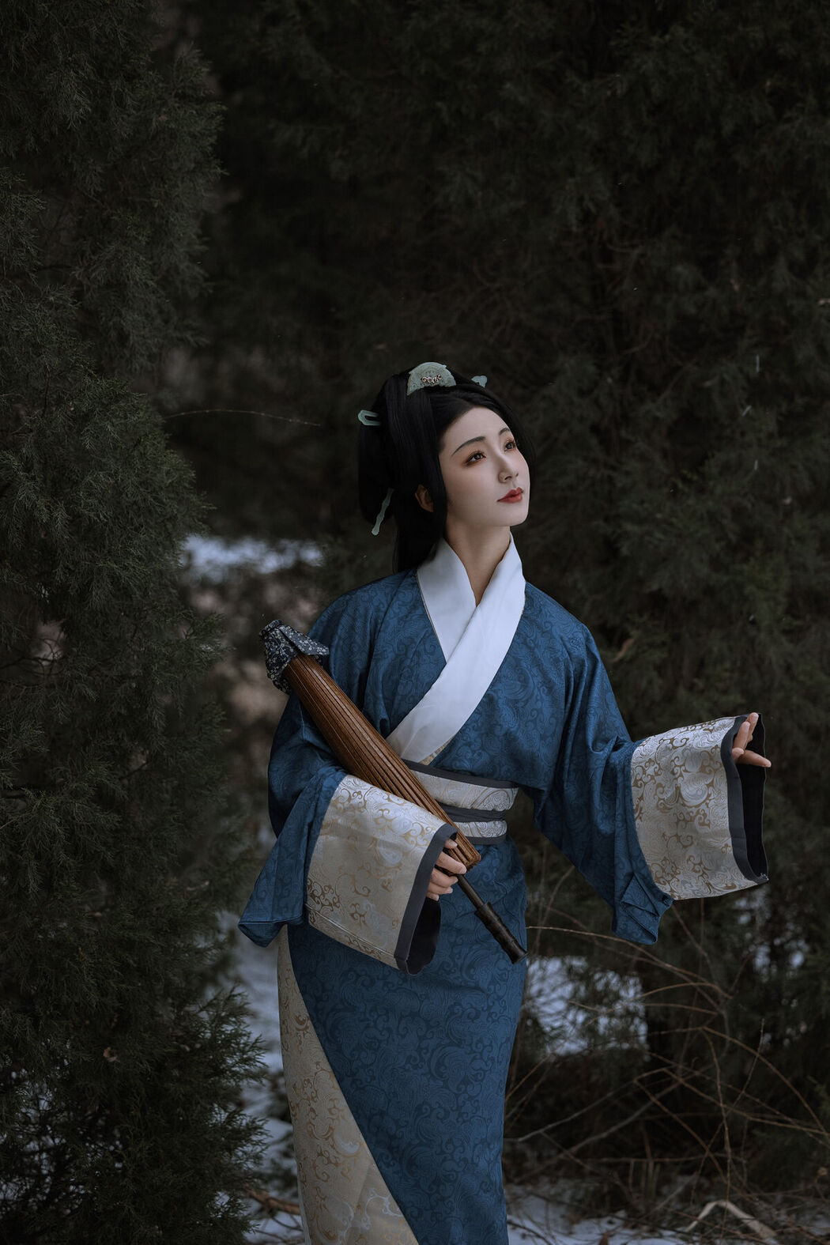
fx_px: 3181
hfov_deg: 14.9
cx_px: 415
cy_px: 622
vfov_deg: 22.1
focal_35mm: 92
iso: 100
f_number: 2.8
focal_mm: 92
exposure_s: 1/400
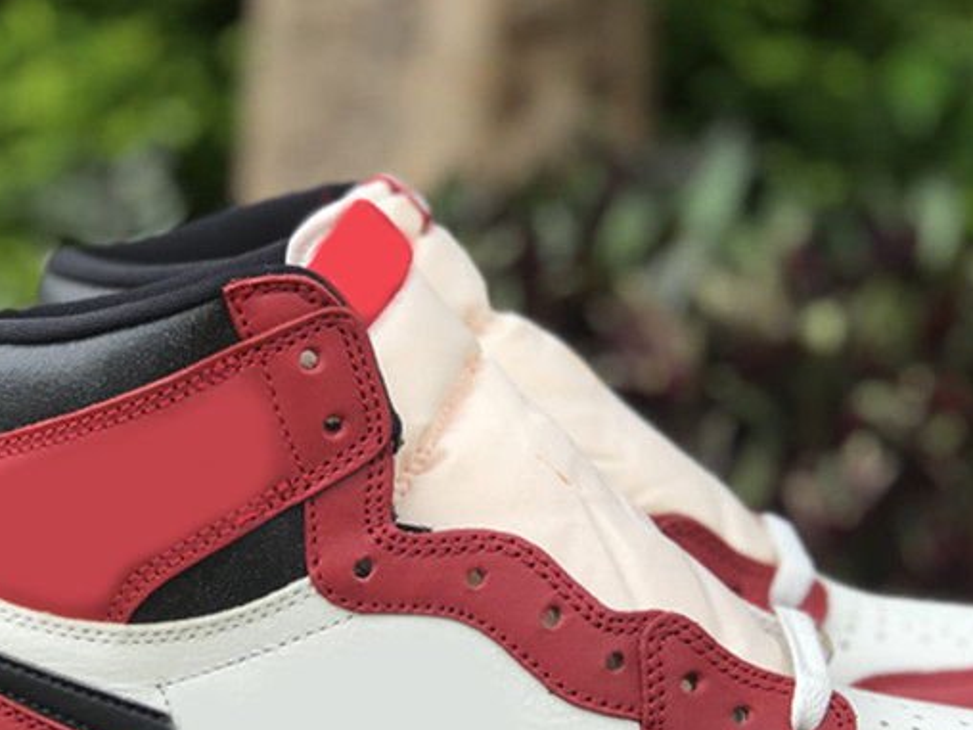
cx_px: 540
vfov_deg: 14.6
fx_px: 2839
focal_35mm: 101
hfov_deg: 19.4
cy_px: 570
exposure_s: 1/162
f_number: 2.8
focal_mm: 6.6
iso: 20
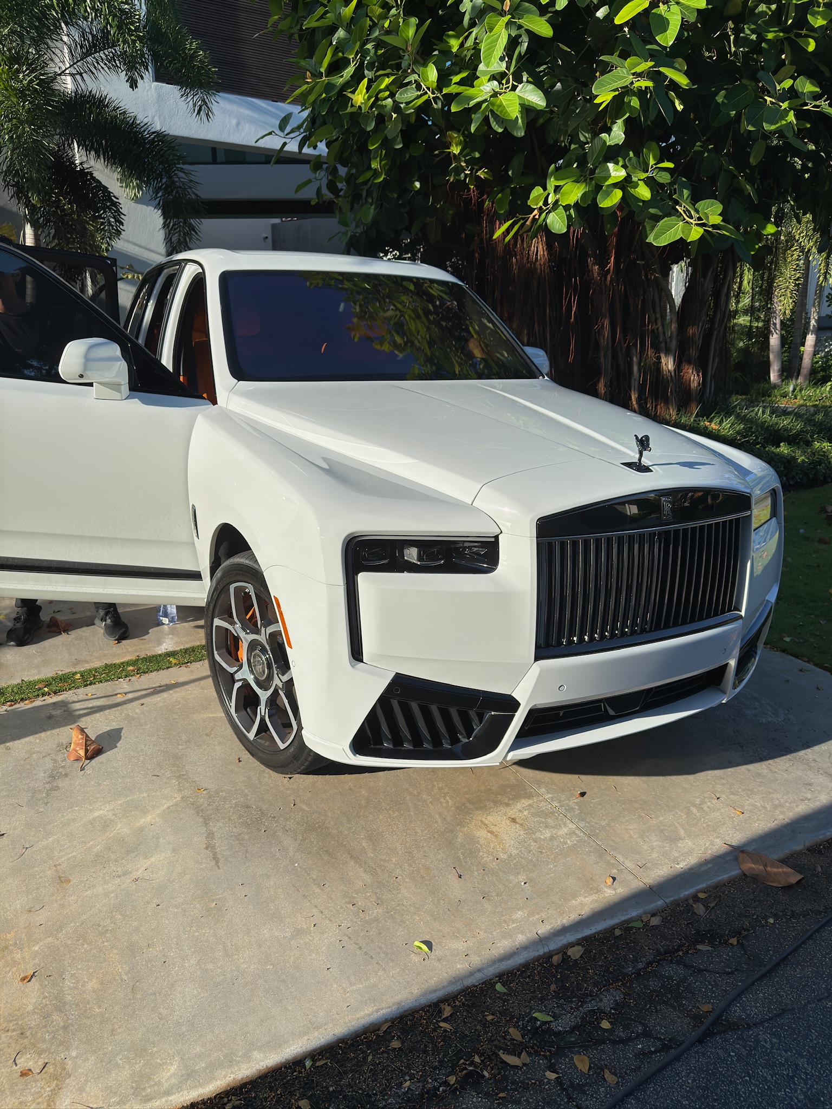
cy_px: 554
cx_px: 416
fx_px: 769
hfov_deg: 56.8
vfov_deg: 71.6
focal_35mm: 24
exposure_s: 1/4739
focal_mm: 6.76
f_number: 1.78
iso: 80
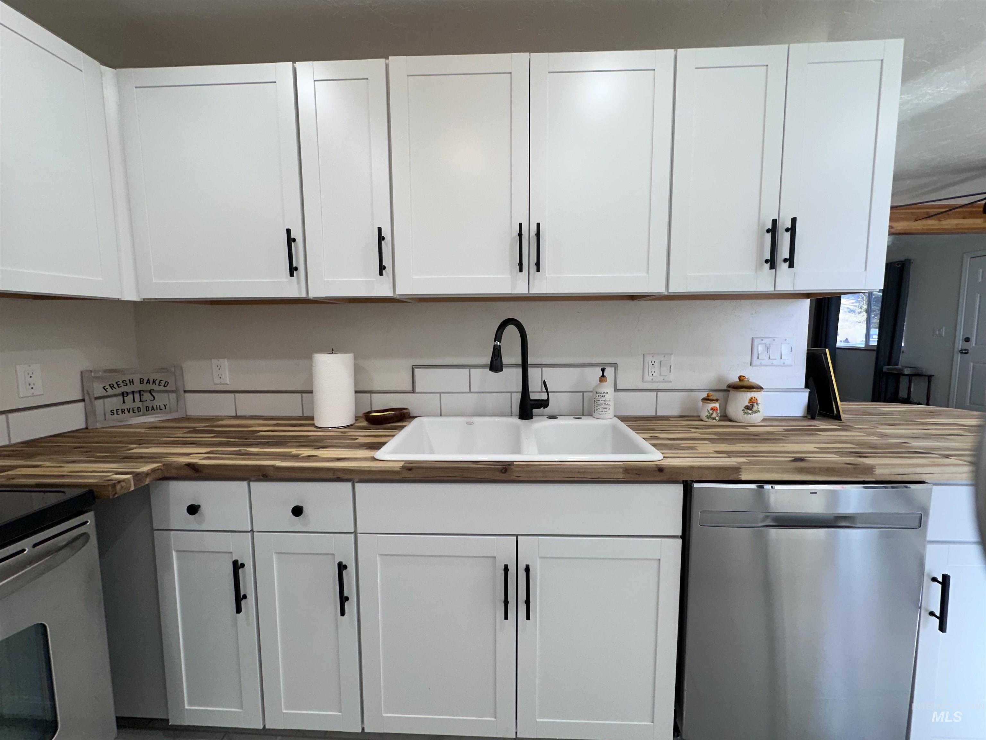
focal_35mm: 14
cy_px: 370
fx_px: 399
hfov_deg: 102.1
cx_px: 493
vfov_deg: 85.7
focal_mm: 2.22
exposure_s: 1/120
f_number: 2.2
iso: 64
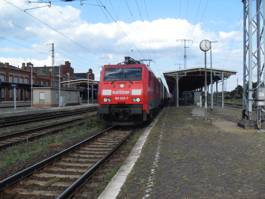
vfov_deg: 41.8
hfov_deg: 54.0
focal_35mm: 34
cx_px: 132
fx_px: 260
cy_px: 100
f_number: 7
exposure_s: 1/180
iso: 80
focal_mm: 6.3
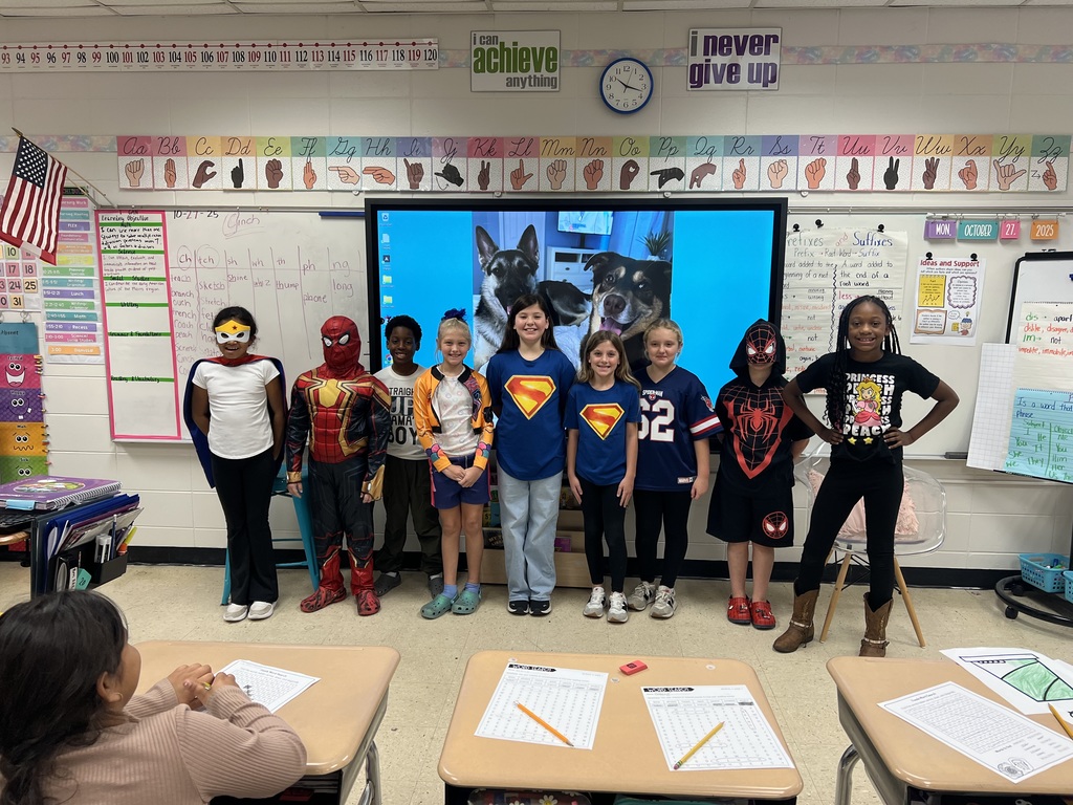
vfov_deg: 53.1
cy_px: 402
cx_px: 536
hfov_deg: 67.3
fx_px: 806
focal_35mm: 26
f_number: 1.5
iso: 80
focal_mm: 5.7
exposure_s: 1/120
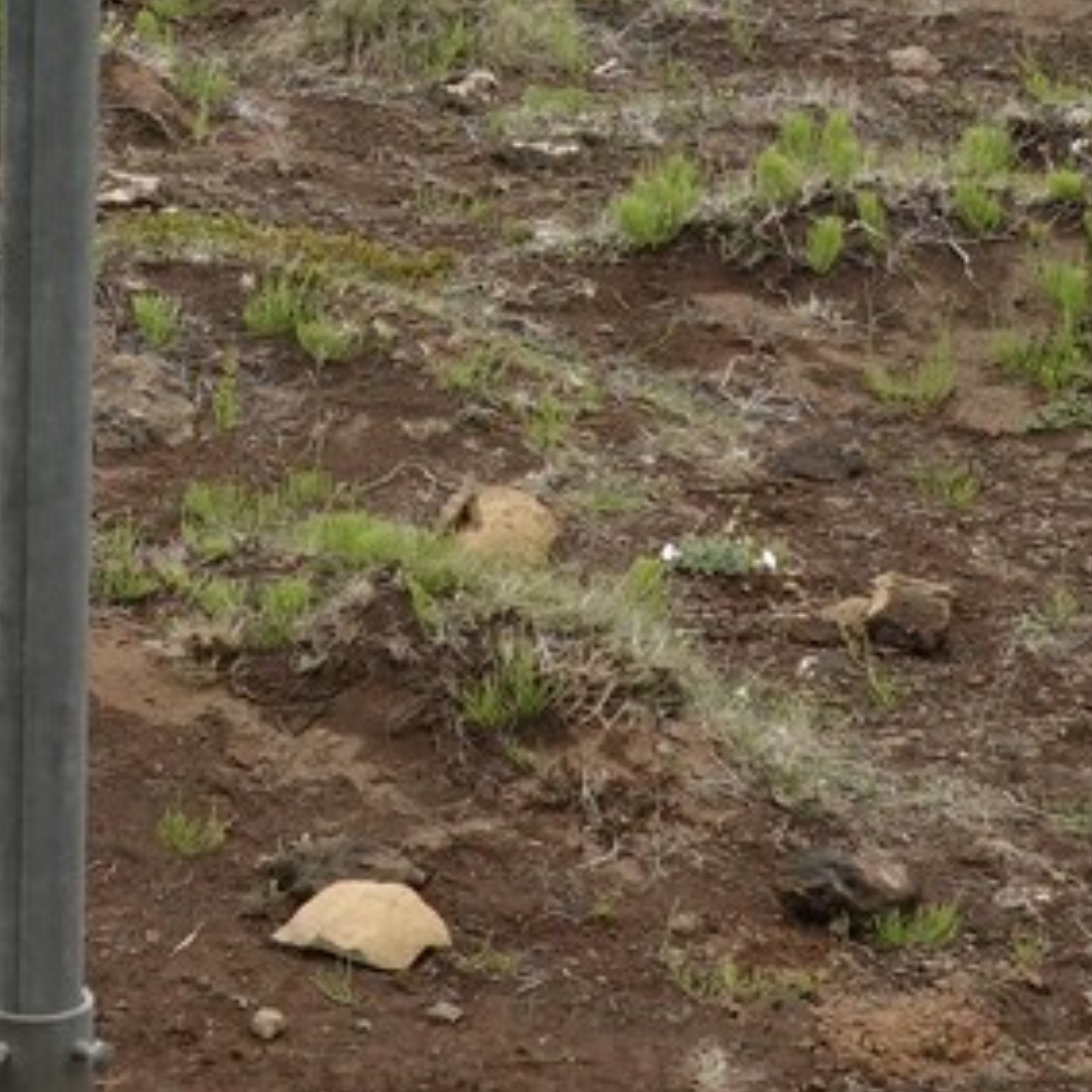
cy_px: -46
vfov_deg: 11.0
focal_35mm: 157
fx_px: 5603
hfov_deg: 11.1
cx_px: 181
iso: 800
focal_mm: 12.51
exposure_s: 1/1000
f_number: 5
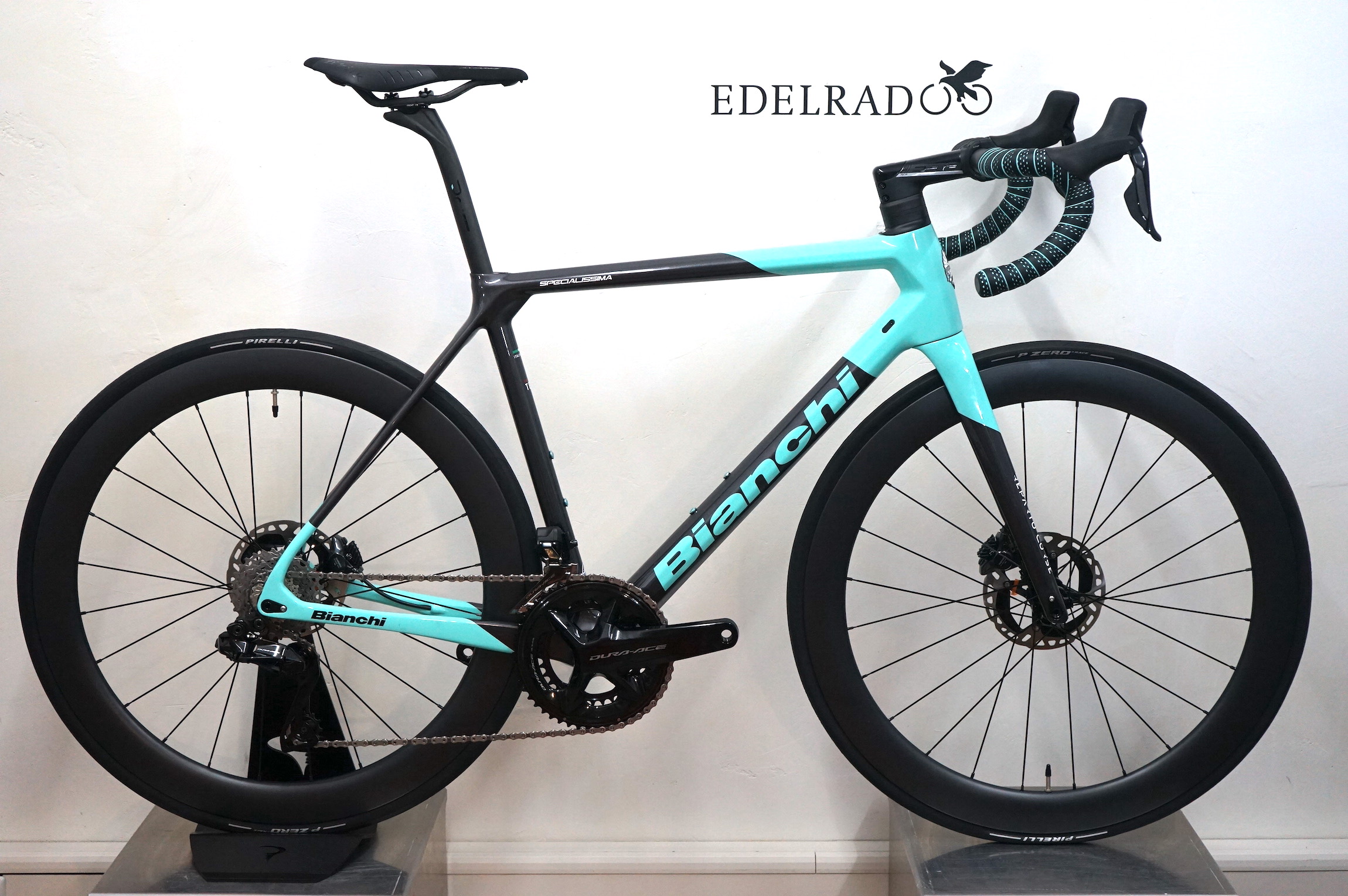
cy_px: 448
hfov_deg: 37.6
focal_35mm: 53
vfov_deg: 25.5
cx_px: 674
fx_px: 1983
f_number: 5
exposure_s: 1/160
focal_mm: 53
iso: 1600
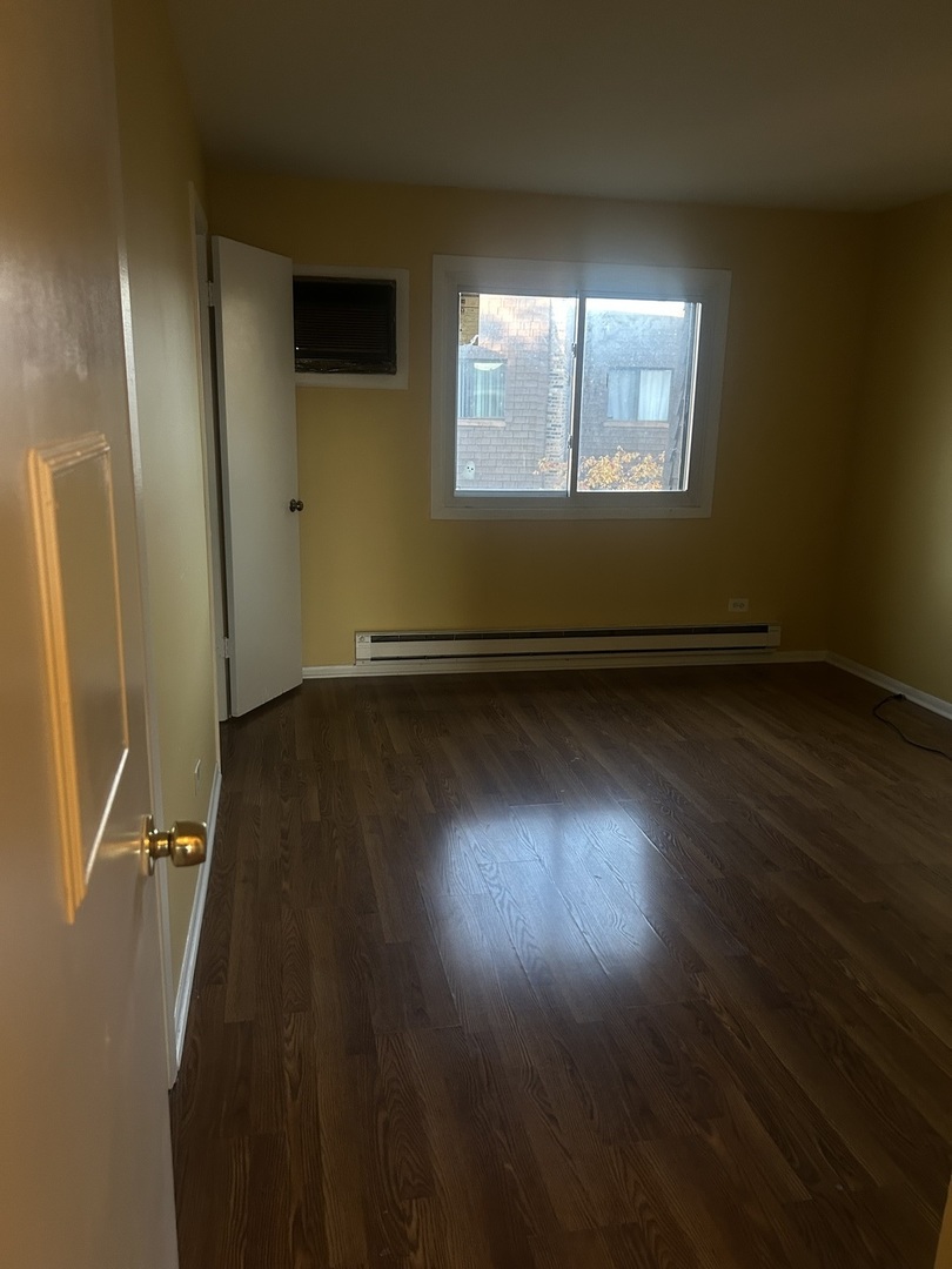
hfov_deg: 53.1
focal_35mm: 26
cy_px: 634
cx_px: 476
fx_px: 953
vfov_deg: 67.3
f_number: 1.5
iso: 250
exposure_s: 1/60
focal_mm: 5.7
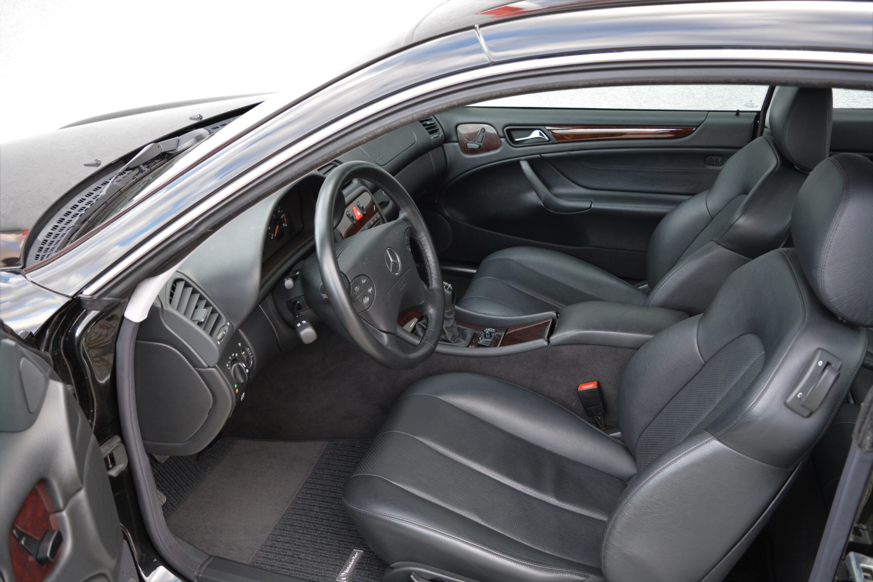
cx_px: 436
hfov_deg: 59.5
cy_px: 291
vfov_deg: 41.7
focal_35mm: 32
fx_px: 764
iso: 500
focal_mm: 21
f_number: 4
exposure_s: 1/60
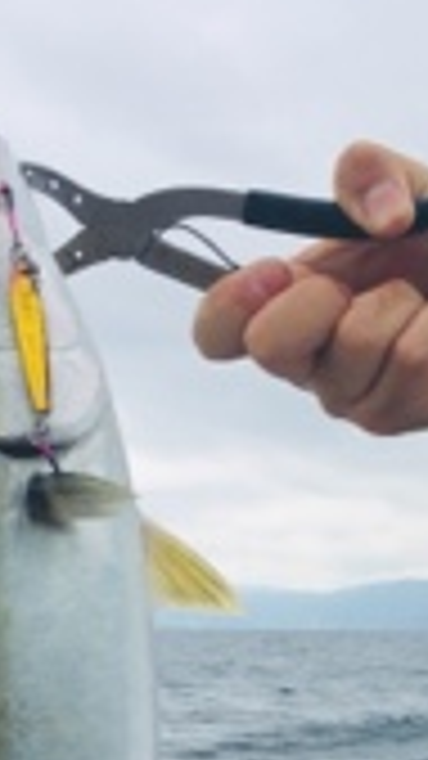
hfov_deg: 15.9
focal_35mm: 75
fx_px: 1514
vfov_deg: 27.0
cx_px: 396
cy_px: 715
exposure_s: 1/509
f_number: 2.2
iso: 25
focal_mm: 4.15
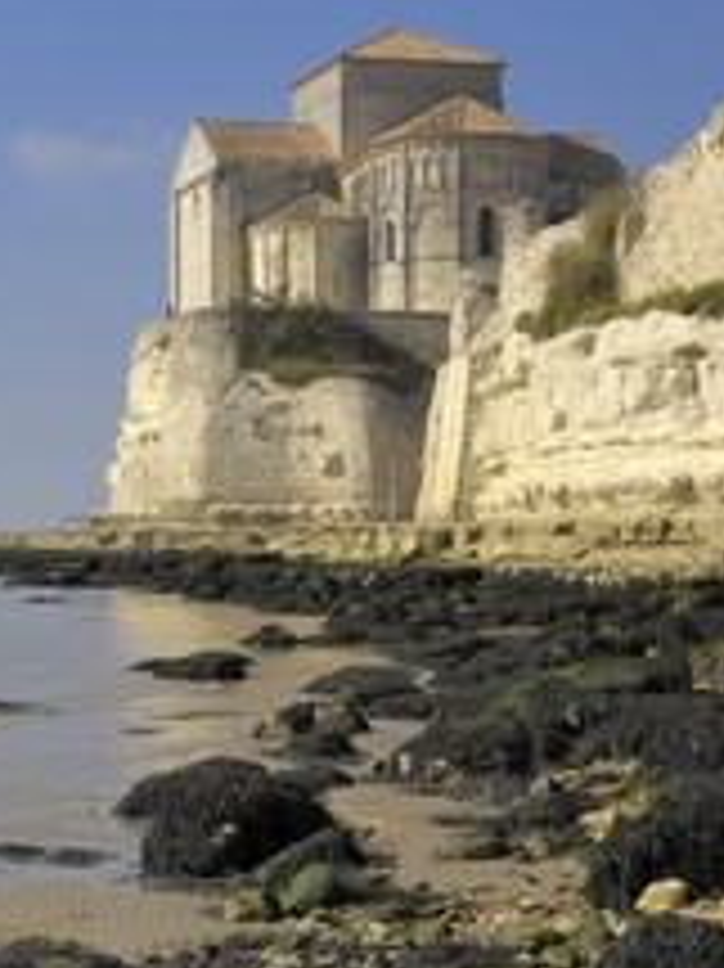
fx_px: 2205
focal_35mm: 79
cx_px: 56
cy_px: 459
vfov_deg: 24.7
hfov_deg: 18.3
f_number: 11
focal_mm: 28
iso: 100
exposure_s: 1/160
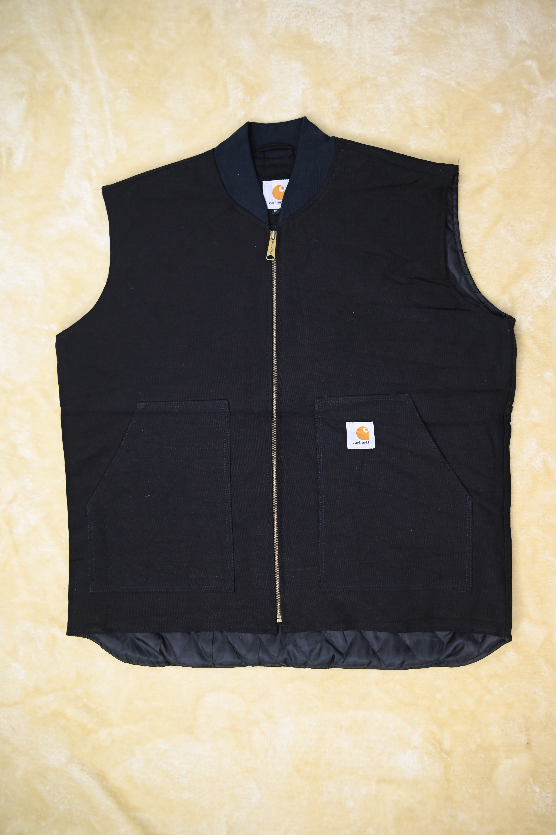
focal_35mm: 35
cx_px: 278
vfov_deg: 54.4
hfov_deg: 37.9
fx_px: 811
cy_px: 418
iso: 2000
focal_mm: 35
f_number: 2.8
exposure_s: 1/125
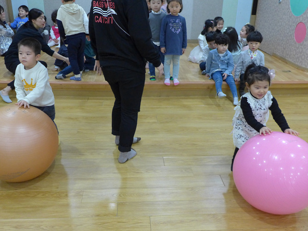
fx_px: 311
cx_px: 154
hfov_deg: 52.6
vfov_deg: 40.7
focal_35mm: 35
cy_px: 116
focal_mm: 6.9
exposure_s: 1/250
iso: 800
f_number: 1.6
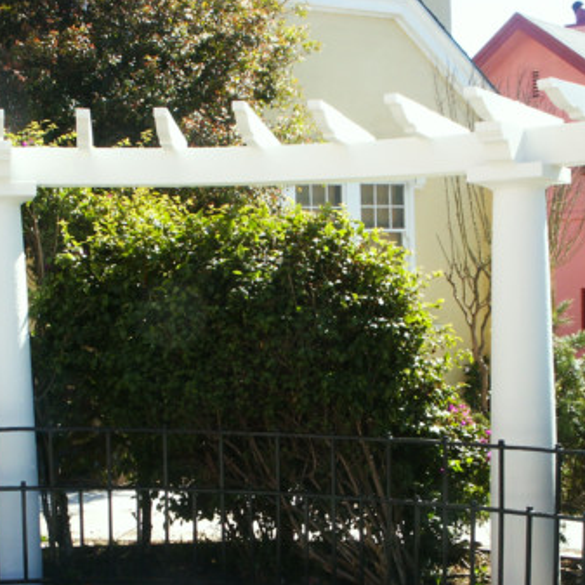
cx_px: 259
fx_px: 1377
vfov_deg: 24.0
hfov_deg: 24.0
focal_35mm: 72
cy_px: 351
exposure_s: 1/90
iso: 64
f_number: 8
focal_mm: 10.34
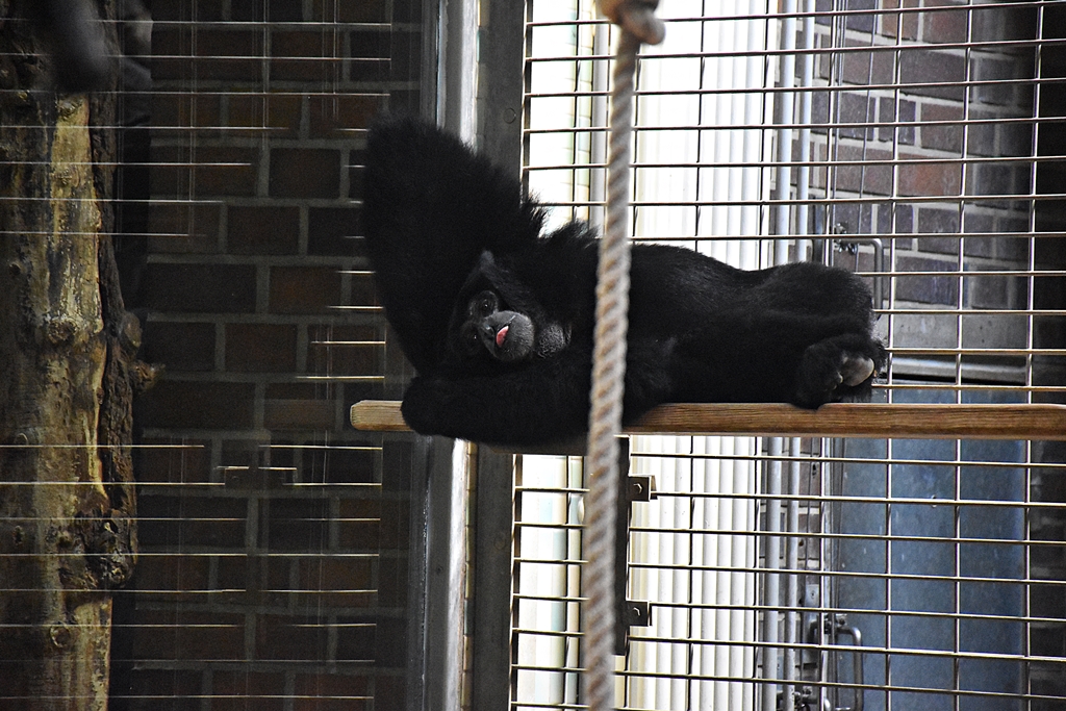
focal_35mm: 210
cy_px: 356
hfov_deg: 9.8
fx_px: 6219
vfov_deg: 6.5
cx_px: 533
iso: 8000
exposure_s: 1/500
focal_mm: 140
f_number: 5.6
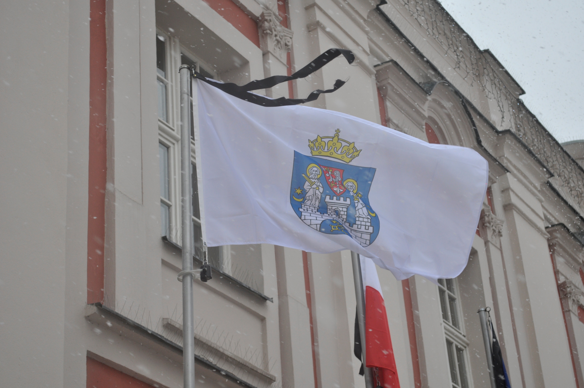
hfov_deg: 24.6
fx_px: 1337
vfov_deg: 16.5
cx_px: 292
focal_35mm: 82
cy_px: 194
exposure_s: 1/160
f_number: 6.3
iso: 400
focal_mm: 55
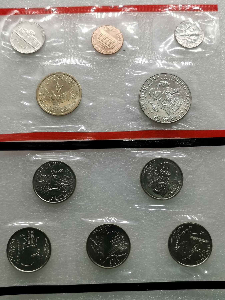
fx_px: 416
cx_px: 112
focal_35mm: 48
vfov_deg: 39.7
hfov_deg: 30.3
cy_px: 150
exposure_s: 1/164
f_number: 1.6
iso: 50
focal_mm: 5.56
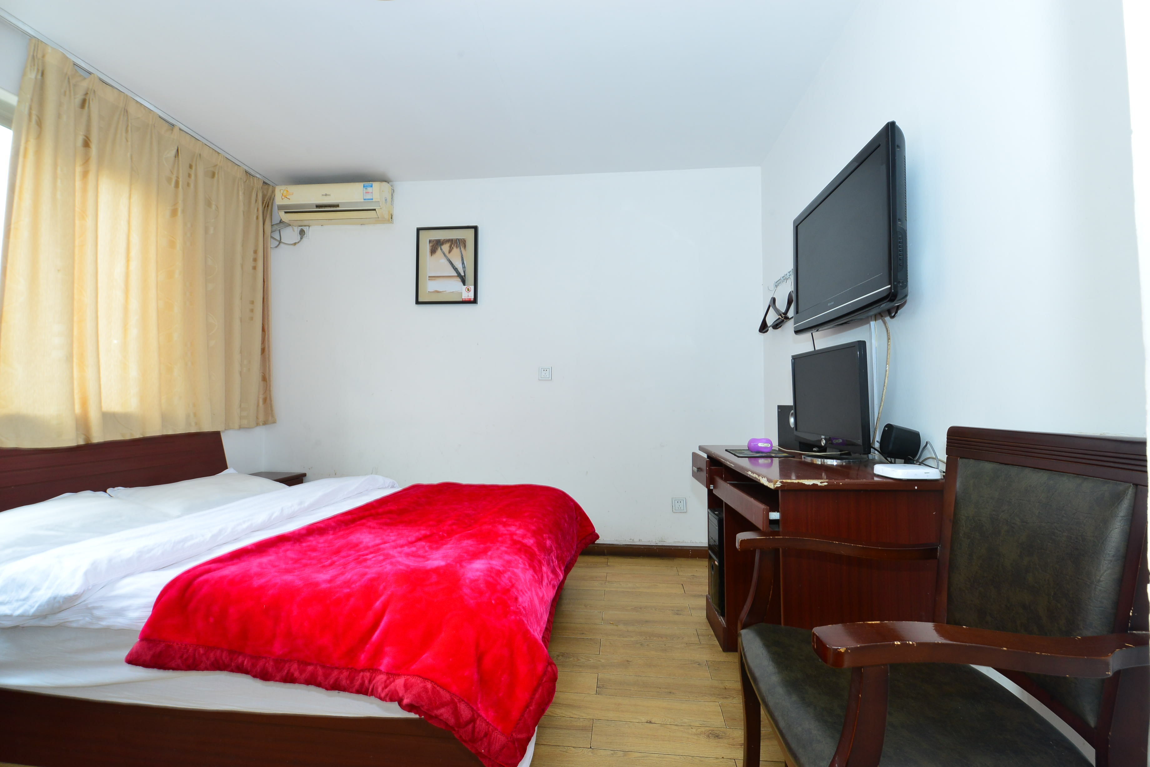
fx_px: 511
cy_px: 384
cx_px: 575
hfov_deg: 96.7
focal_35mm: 16
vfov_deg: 73.8
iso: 800
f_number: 9
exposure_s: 1/15
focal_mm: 16
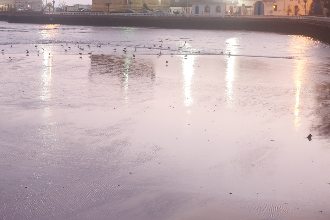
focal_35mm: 77
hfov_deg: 25.5
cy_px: 80
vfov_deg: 17.7
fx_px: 706
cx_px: 33
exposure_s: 1/10
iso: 800
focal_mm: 27
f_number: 2.8
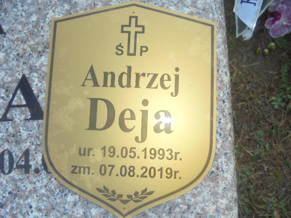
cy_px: 109
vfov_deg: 53.1
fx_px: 219
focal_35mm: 26
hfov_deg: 67.3
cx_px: 146
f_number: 3.5
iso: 100
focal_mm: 4.6
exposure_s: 1/125
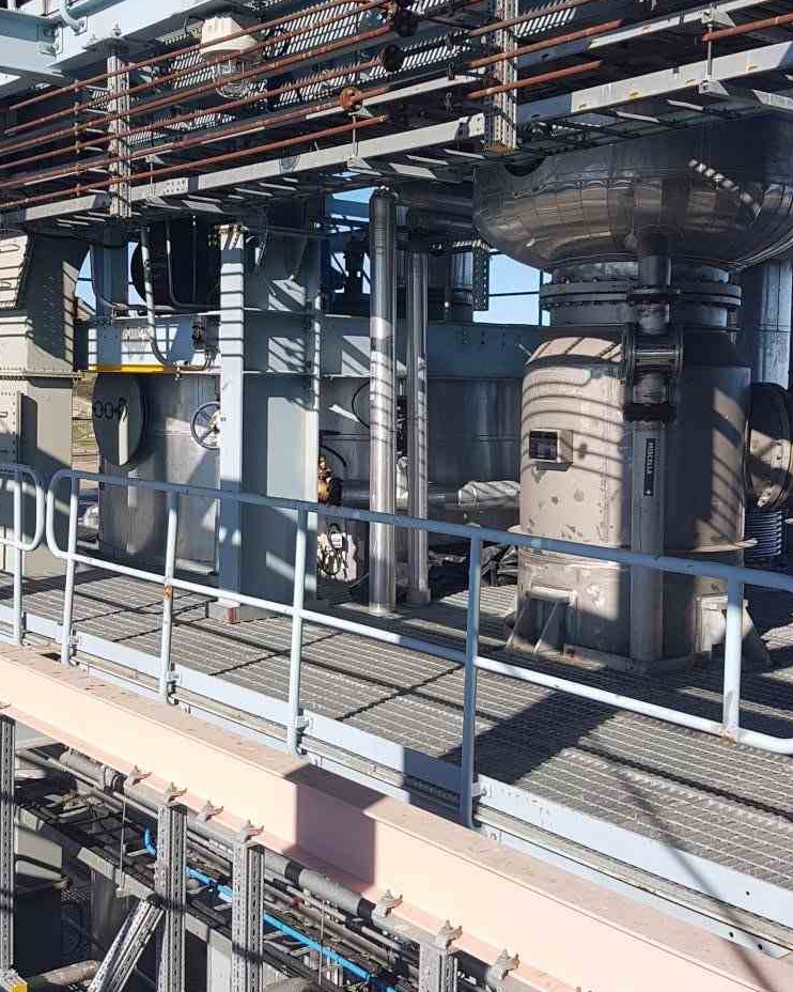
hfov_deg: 51.5
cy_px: 447
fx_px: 822
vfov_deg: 62.1
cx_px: 394
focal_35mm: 28
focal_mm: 4.2
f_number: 1.7
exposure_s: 1/1984
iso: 40
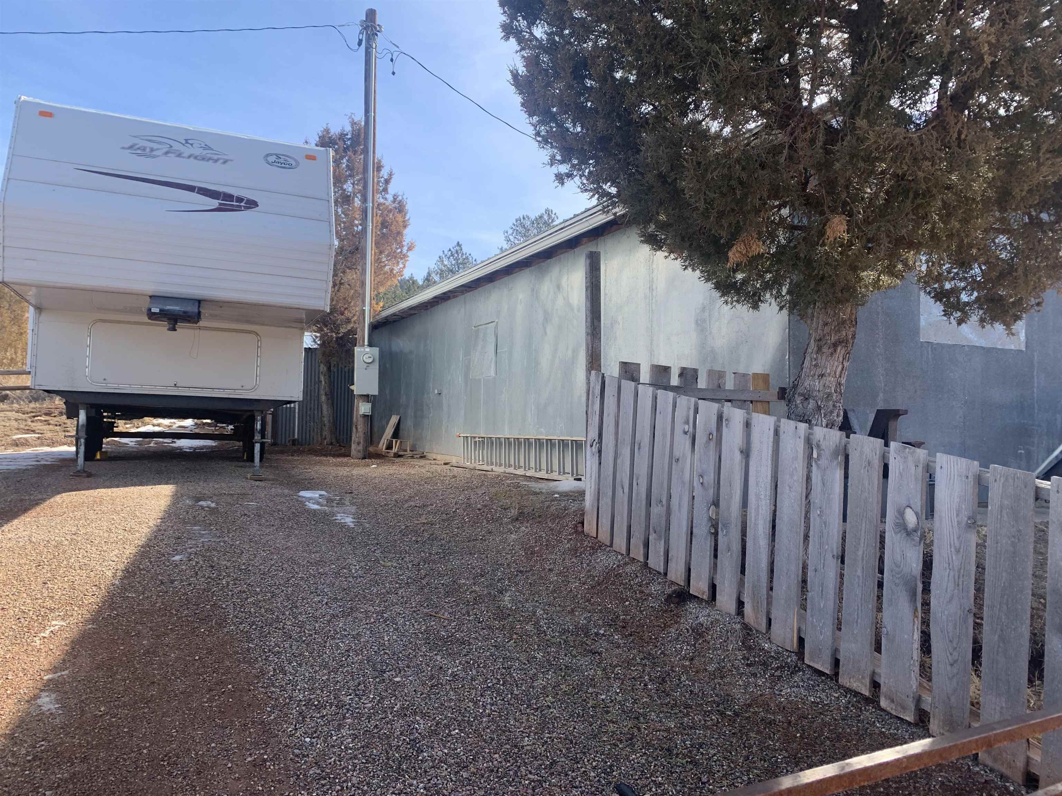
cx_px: 531
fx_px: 798
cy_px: 398
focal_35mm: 26
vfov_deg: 53.1
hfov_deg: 67.3
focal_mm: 4.25
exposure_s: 1/701
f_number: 1.8
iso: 25
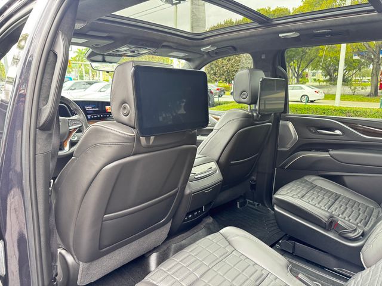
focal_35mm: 24
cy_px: 143
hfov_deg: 71.6
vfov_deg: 56.8
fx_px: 265
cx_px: 191
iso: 200
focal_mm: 6.76
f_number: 1.78
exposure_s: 1/64
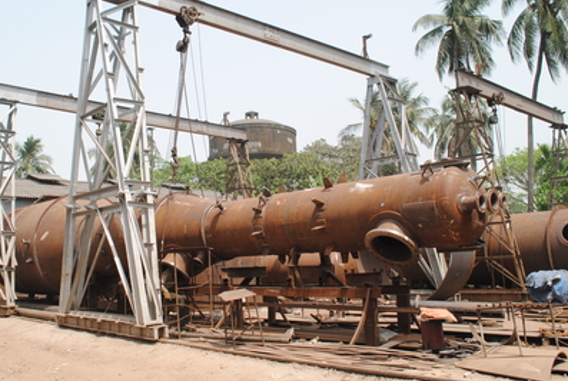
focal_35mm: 34
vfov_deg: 39.0
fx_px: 537
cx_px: 240
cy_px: 180
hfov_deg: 55.5
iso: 100
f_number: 9
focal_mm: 18
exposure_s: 1/100
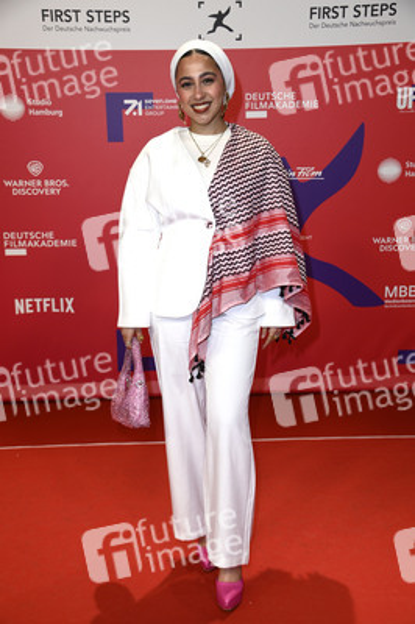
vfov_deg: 38.2
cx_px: 208
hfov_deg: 25.9
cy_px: 312
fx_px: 901
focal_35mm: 52
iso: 640
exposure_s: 1/250
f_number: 5.6
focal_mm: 52
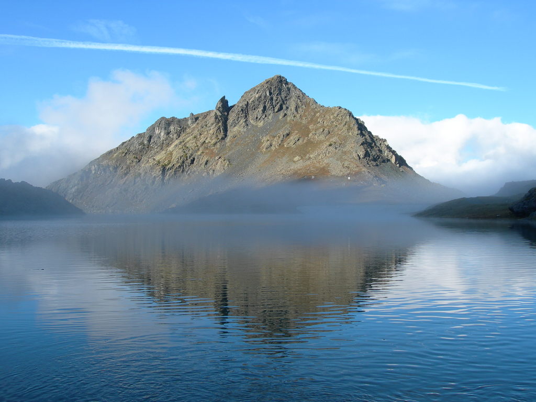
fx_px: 588
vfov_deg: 37.7
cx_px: 268
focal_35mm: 38
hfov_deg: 49.0
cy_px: 201
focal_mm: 7.8
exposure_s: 1/286
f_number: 4.8
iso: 50
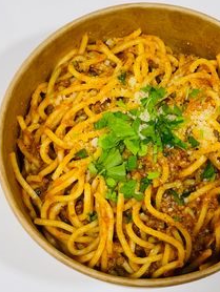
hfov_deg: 15.1
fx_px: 829
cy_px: 111
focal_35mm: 98
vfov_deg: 20.0
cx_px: 157
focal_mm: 7.5
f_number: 2.2
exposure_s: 1/50
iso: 160
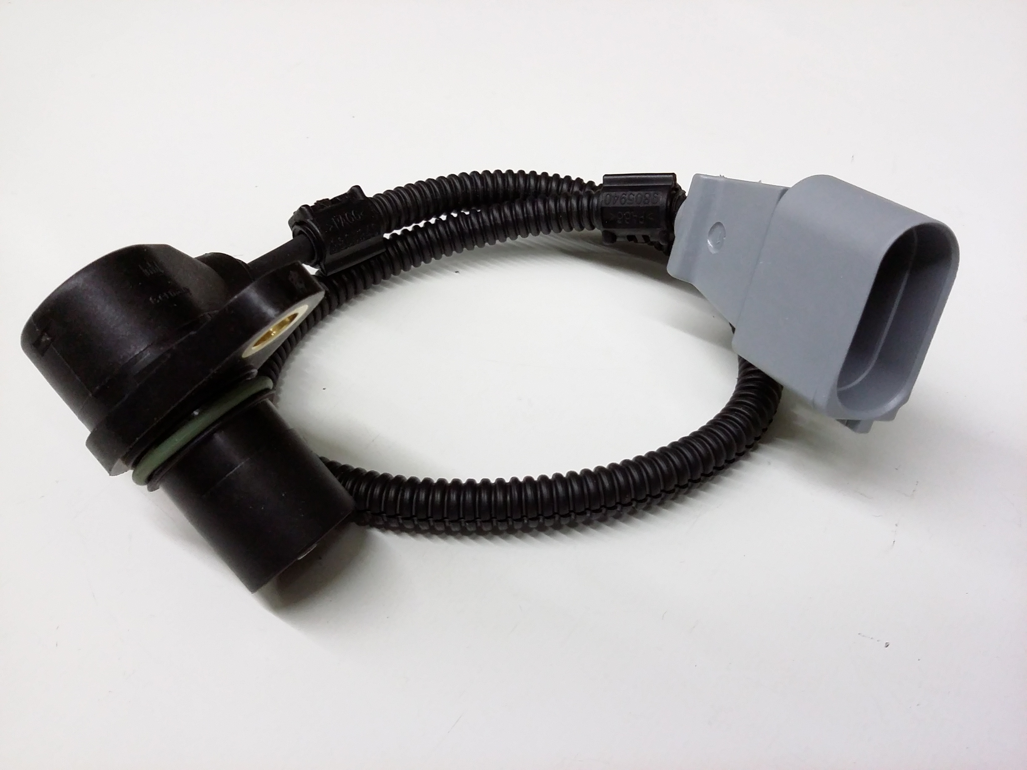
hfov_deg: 56.8
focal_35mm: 32
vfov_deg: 44.2
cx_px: 514
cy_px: 385
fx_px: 949
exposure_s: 1/15
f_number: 2.4
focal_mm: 3.4
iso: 160
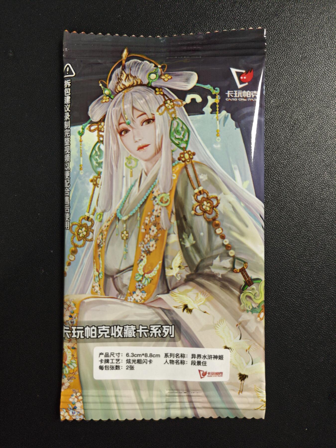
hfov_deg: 53.1
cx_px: 168
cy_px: 224
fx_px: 336
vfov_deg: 67.3
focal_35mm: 26
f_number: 1.5
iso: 500
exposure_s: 1/100
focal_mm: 4.94
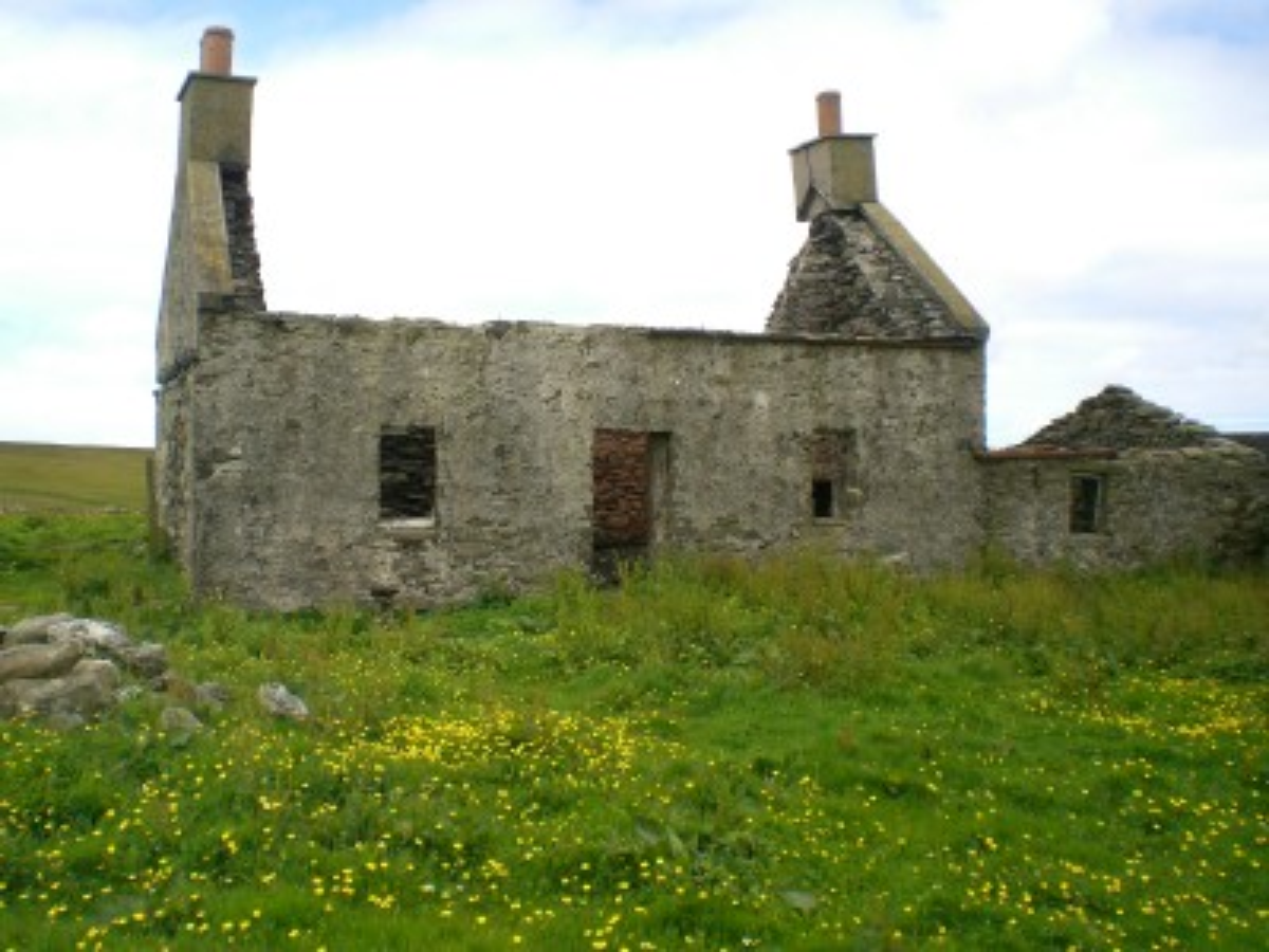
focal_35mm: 38
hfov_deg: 49.0
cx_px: 634
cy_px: 476
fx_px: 1393
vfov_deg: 37.7
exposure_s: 1/200
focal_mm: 6.3
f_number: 4.4
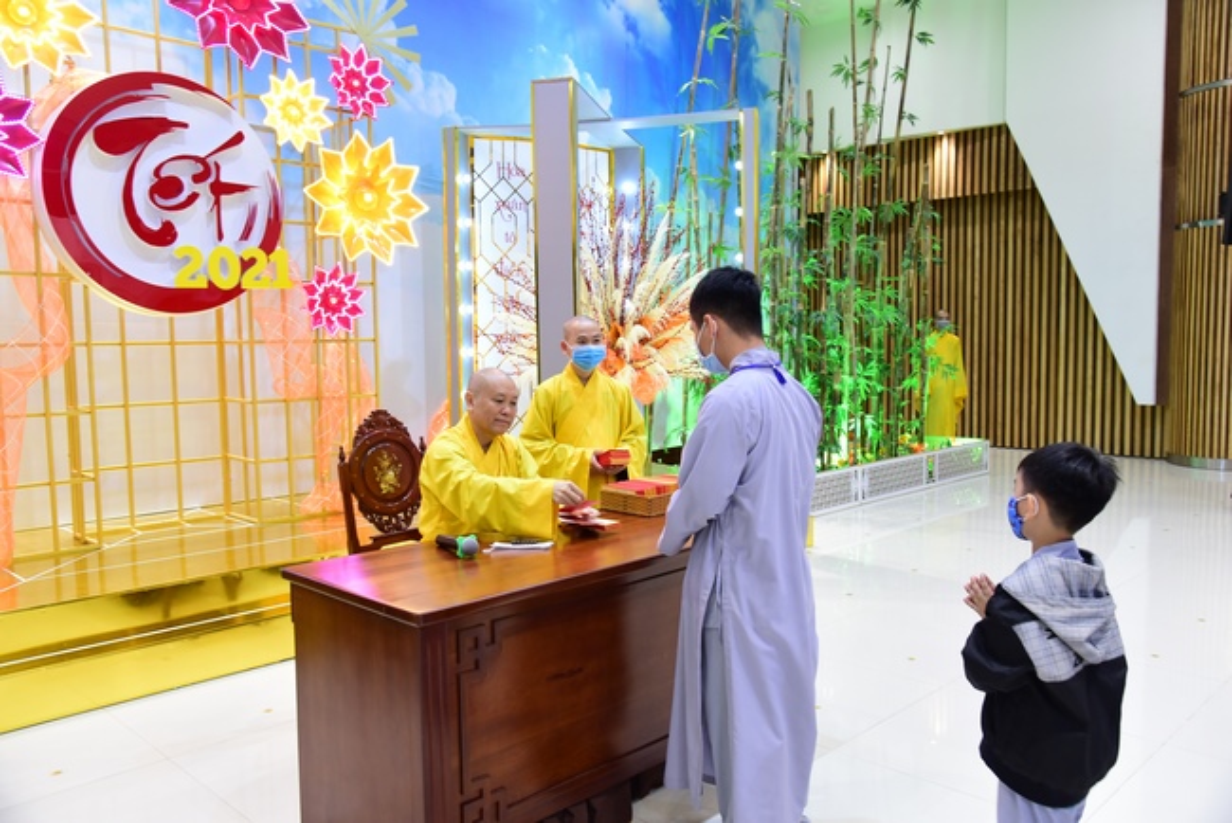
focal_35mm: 30
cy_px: 412
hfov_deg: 61.9
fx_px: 1027
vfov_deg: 43.6
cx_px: 616
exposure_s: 1/30
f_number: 5
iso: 1000
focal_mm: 30
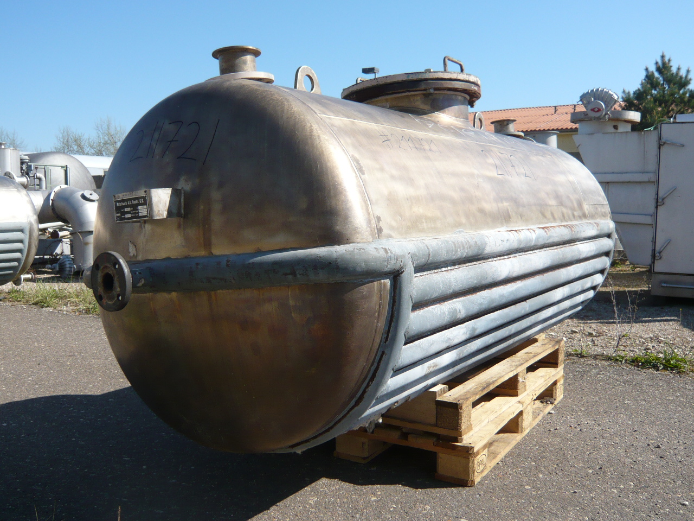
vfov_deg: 44.2
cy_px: 260
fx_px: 642
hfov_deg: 56.8
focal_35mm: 32
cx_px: 347
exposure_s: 1/160
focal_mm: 4.6
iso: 100
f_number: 8
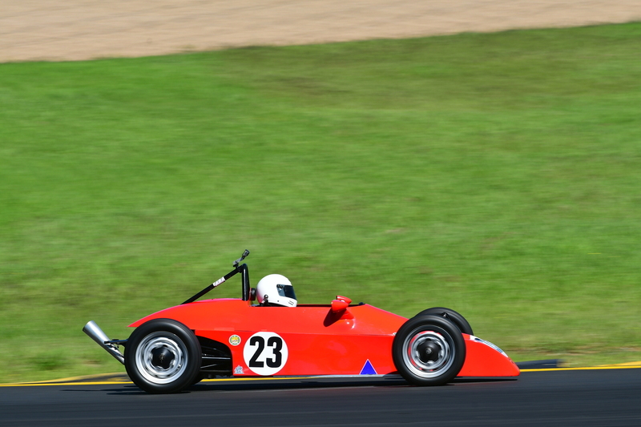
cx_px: 320
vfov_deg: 3.8
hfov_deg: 5.7
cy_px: 214
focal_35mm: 360
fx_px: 6408
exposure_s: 1/250
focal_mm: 240
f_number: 11
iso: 160
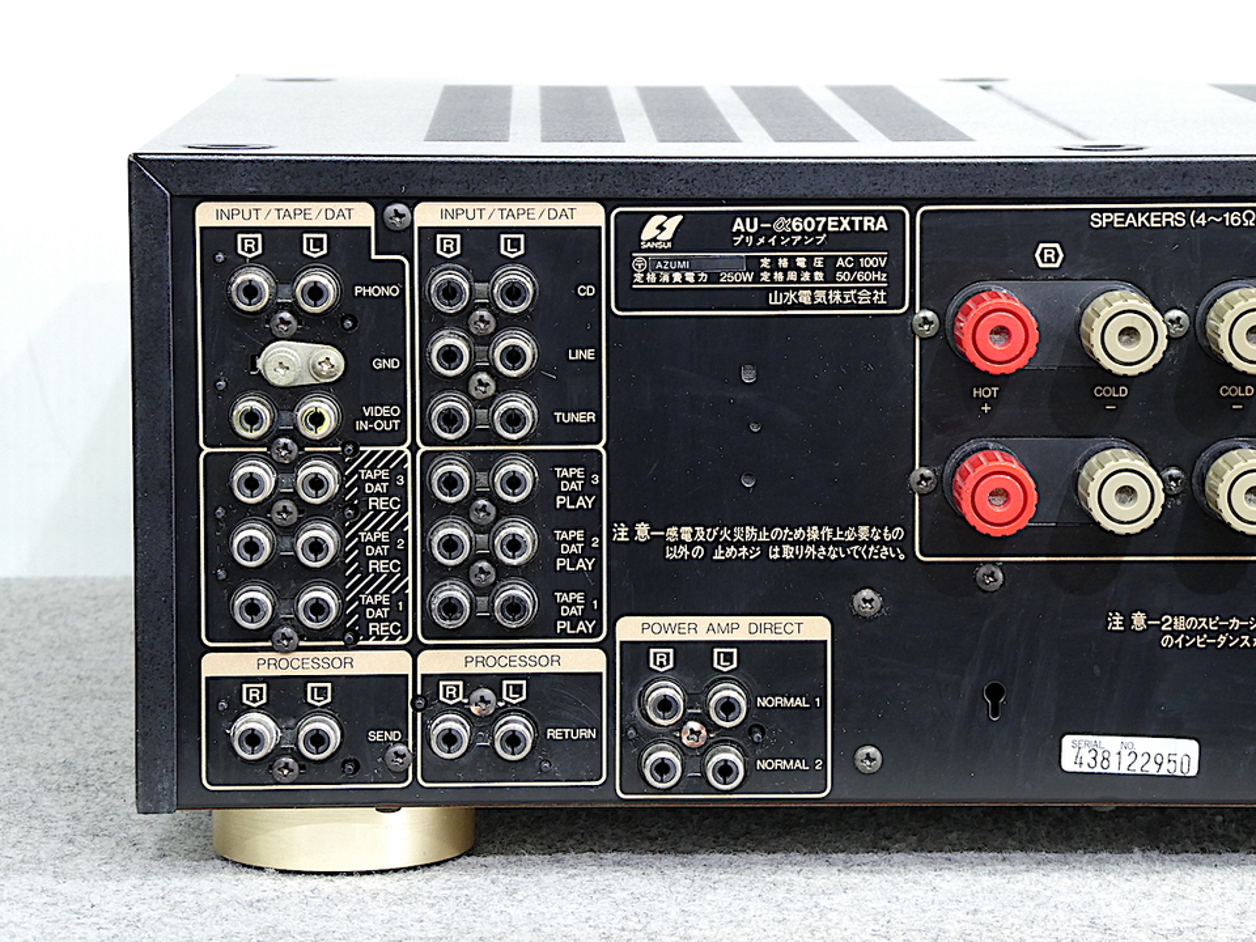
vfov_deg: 12.0
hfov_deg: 15.9
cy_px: 471
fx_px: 4499
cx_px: 628
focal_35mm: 124
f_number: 5.2
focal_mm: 22.3
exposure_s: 1/2.5
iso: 200
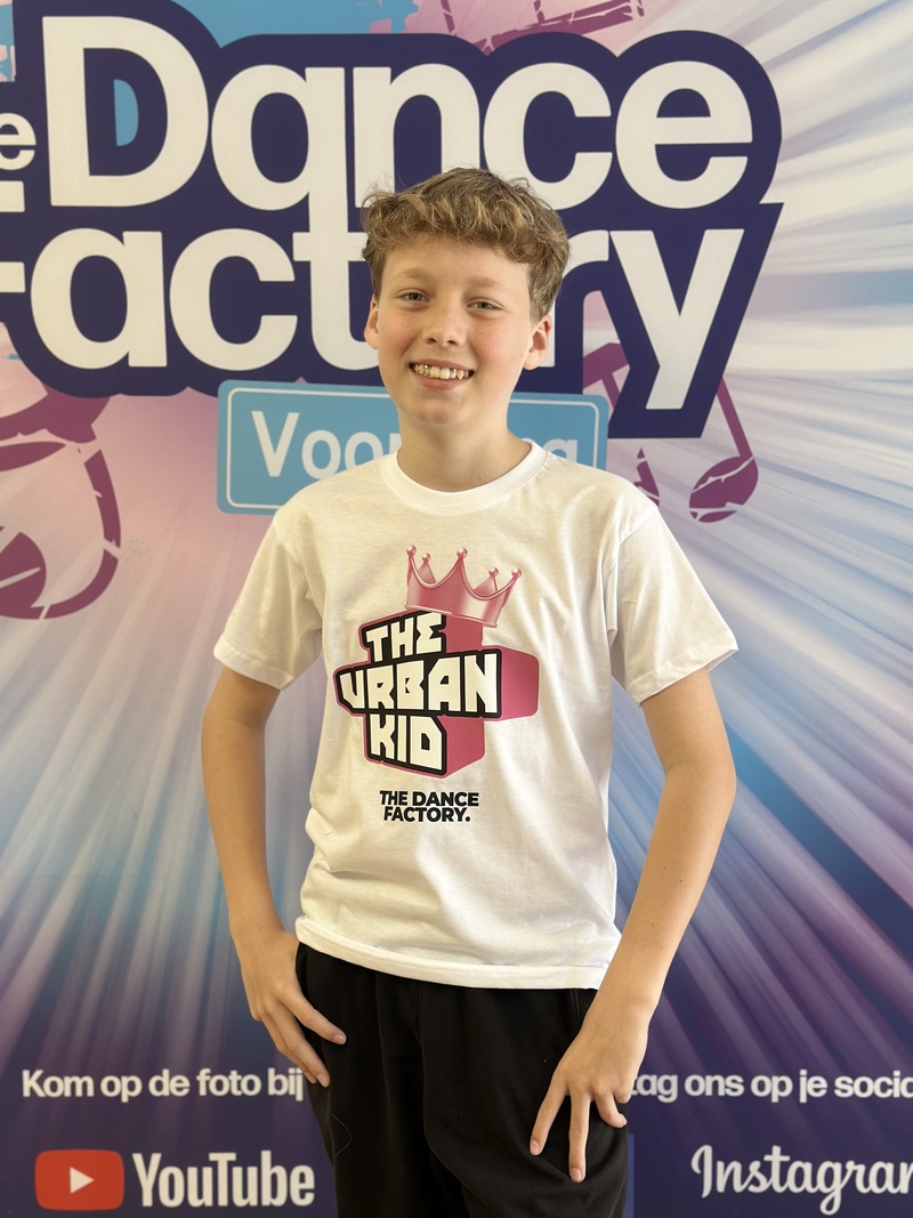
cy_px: 609
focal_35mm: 48
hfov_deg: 30.3
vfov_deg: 39.7
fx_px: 1688
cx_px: 456
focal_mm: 6.86
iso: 100
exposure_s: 1/121
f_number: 1.78
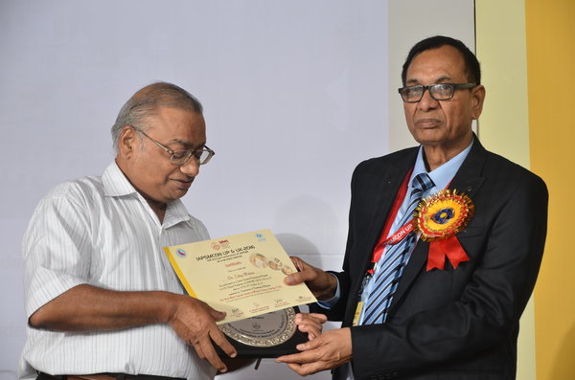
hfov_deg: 19.5
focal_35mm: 105
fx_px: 1673
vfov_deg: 13.0
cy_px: 190
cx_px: 288
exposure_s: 1/125
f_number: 5.6
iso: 250
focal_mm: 70
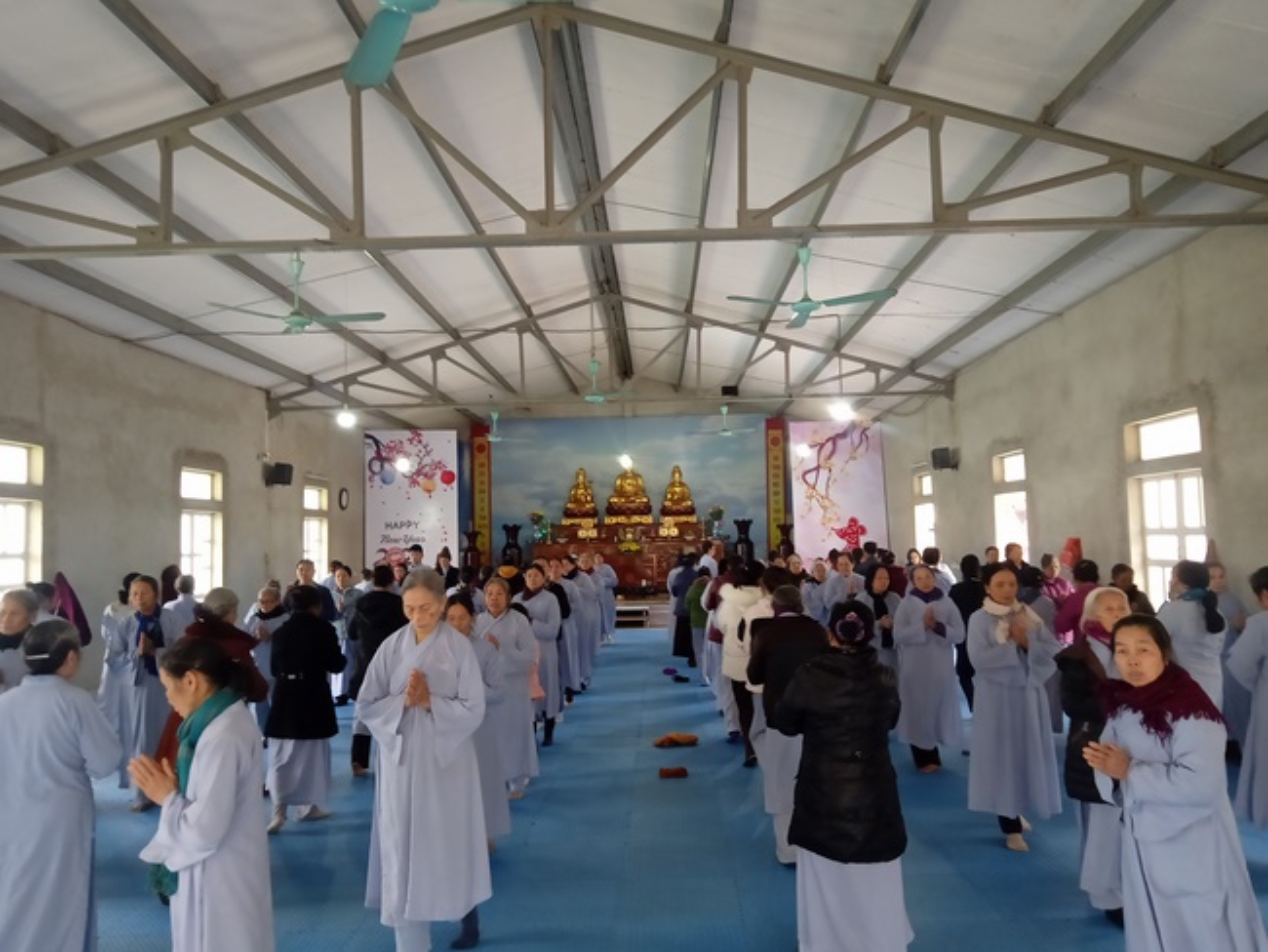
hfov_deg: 67.3
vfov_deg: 53.1
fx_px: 953
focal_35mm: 26
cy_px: 476
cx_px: 634
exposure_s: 1/25
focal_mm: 3.46
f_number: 2.2
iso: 366
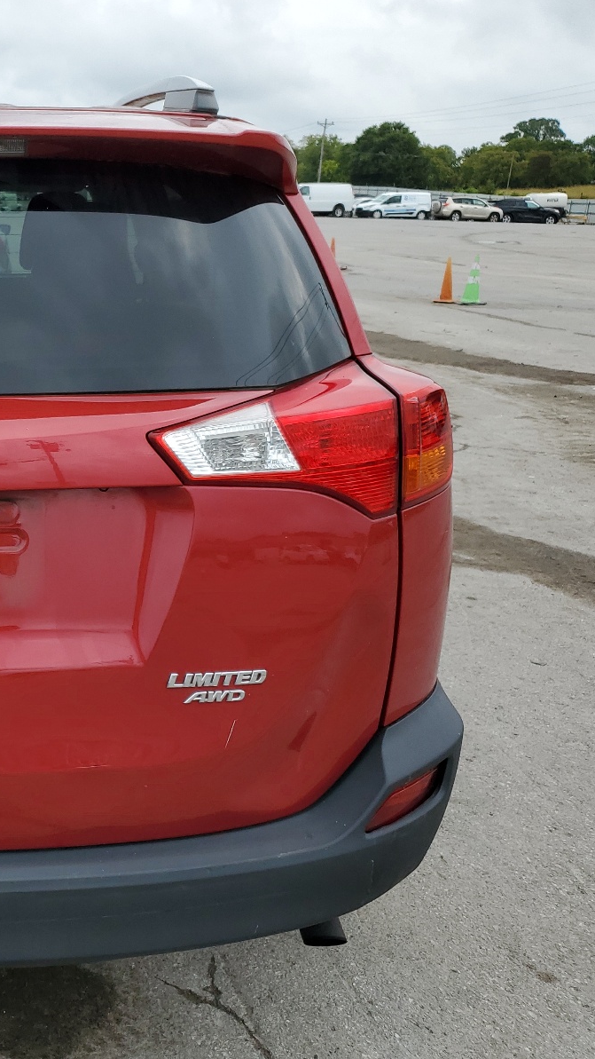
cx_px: -69
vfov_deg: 52.8
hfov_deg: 28.2
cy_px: 527
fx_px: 1066
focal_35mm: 38
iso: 50
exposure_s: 1/1429
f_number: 1.5
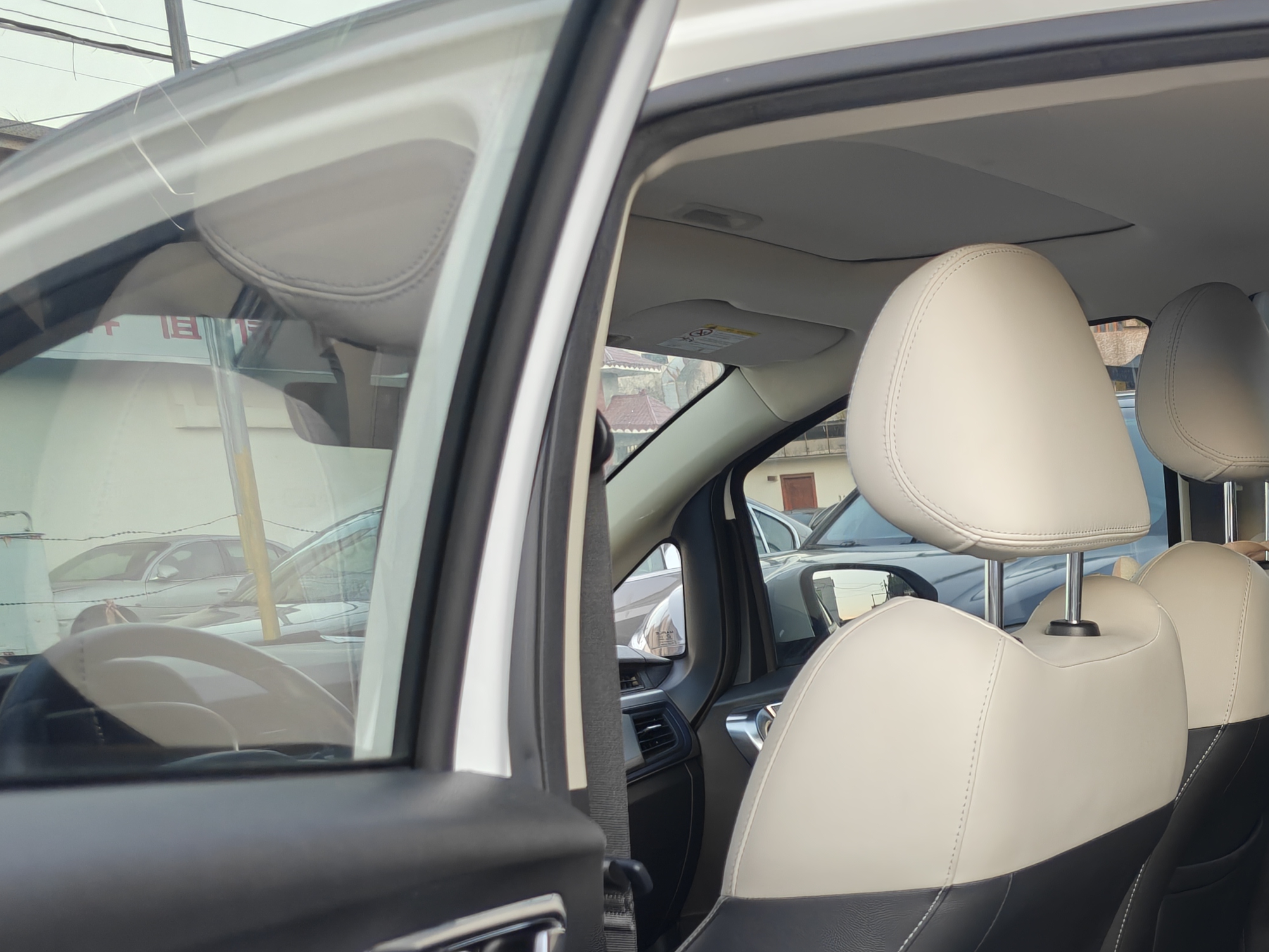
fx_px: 1723
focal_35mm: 47
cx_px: 1211
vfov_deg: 29.3
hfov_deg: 37.0
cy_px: 899
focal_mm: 6.06
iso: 500
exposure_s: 1/158
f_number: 1.6
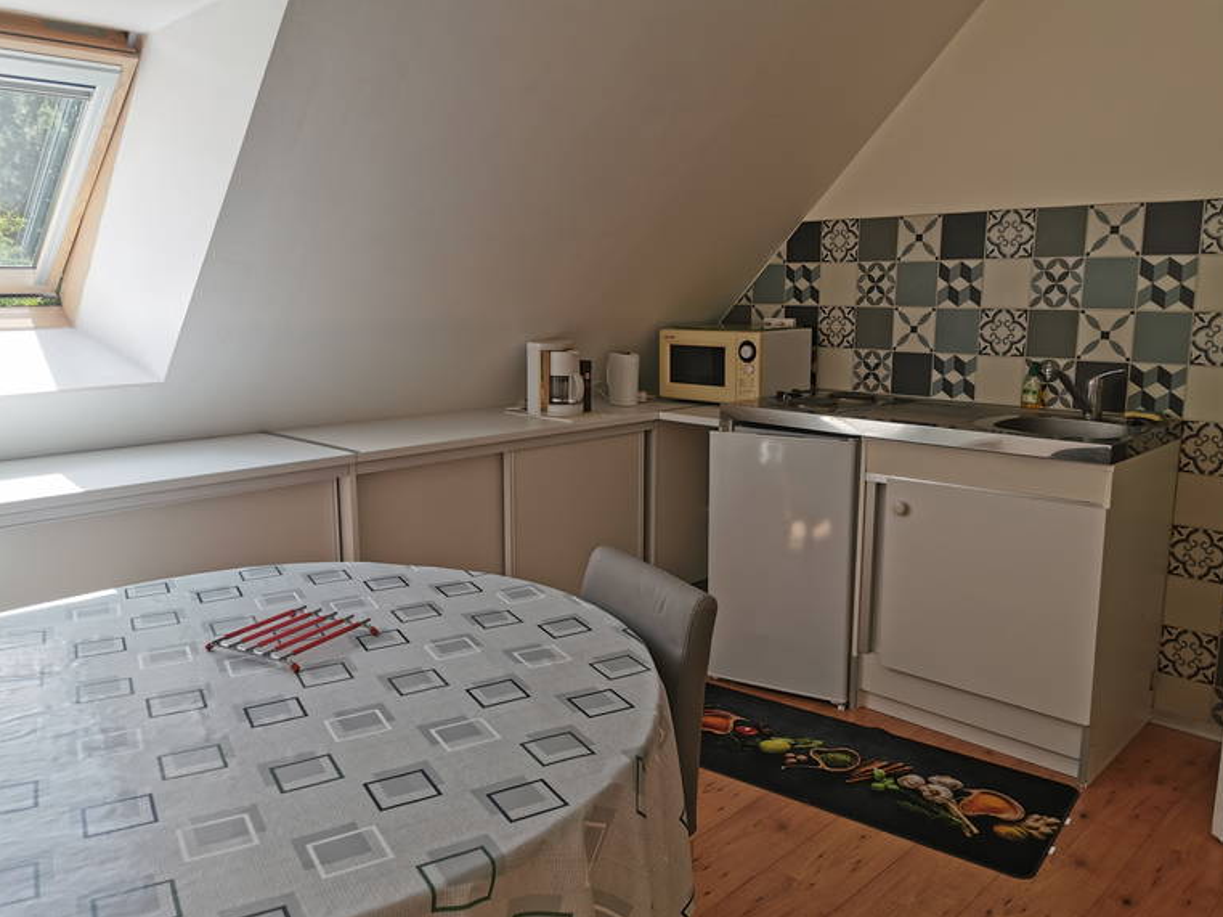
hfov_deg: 63.5
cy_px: 472
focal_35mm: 28
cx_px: 620
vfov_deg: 49.7
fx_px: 989
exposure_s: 1/820
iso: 50
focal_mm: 5.56
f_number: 1.6
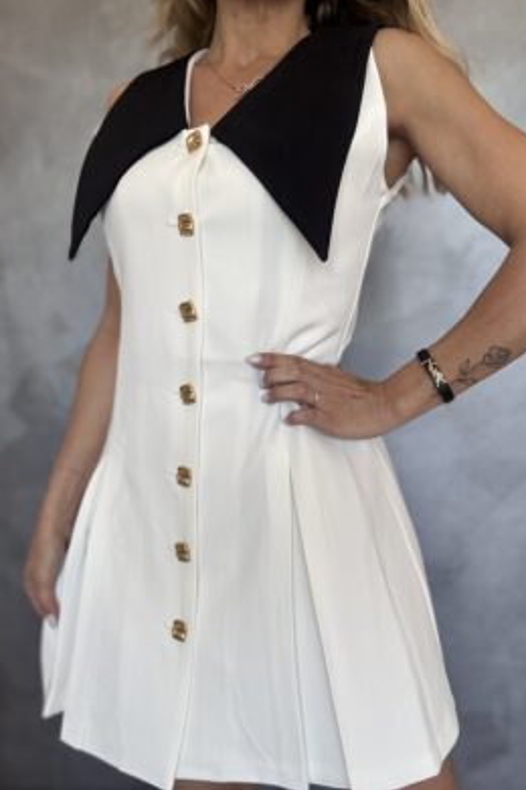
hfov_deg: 41.1
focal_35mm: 32
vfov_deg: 58.7
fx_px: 701
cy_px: 387
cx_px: 255
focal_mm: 2.69
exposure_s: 1/121
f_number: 1.9
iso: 80
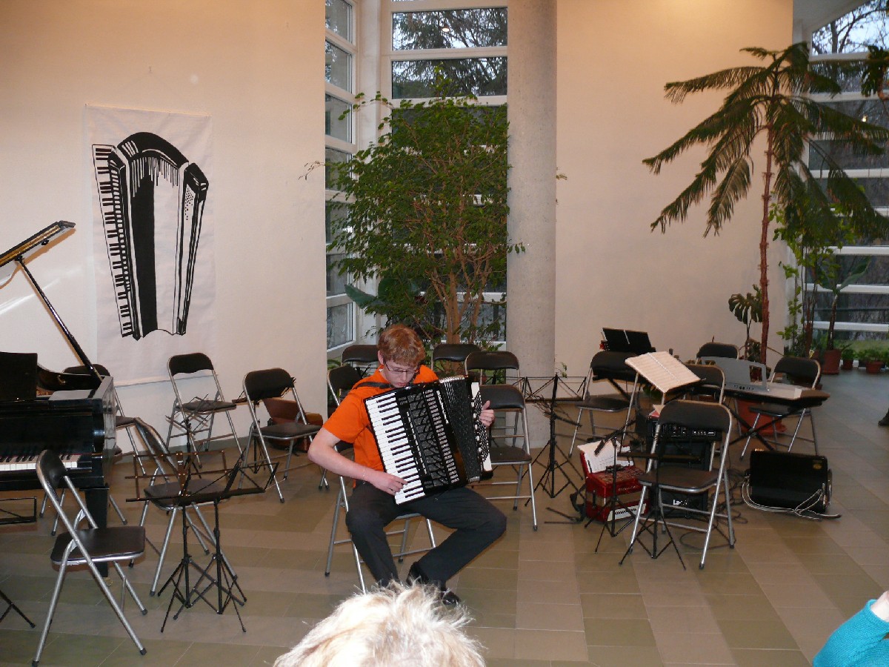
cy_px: 334
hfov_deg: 52.6
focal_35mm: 35
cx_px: 444
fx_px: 899
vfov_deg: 40.7
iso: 200
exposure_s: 1/30
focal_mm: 7.4
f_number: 2.8
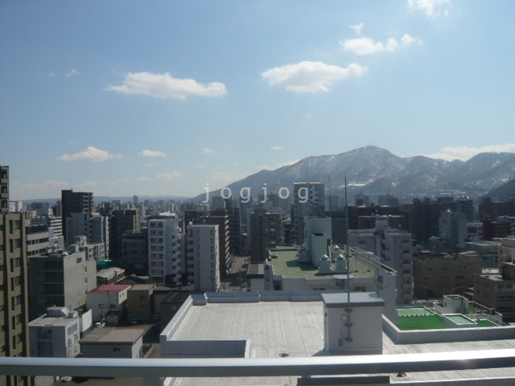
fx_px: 417
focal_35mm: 28
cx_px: 258
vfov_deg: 49.7
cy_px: 193
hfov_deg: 63.4
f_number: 8
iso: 100
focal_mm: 4.6
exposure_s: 1/400
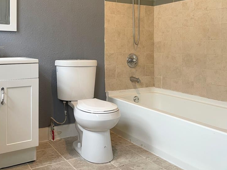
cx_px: 87
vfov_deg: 40.1
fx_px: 230
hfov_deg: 52.1
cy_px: 52
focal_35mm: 35
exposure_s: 1/60
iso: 100
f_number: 1.6
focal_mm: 5.1
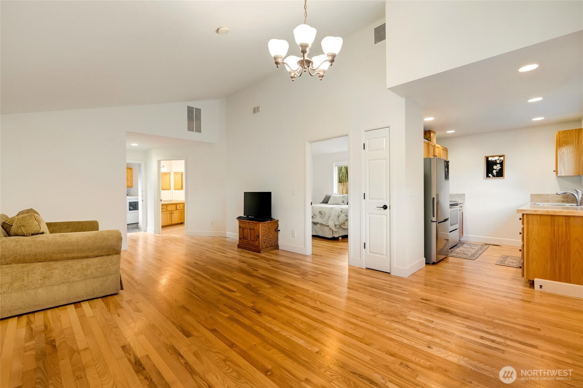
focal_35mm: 16
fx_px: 267
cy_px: 194
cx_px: 292
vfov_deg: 72.0
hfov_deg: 95.0
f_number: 9
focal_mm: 16.5
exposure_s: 1/160
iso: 400
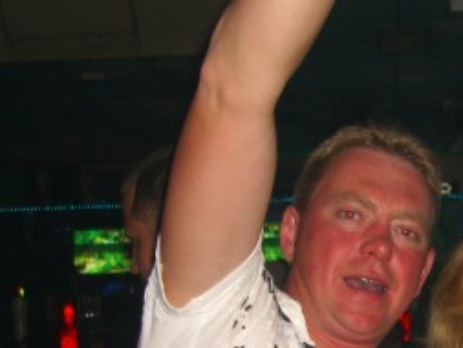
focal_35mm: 90
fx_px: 1204
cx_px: 483
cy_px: 368
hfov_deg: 20.9
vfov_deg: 16.0
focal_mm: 7.9
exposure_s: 1/60
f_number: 2.8
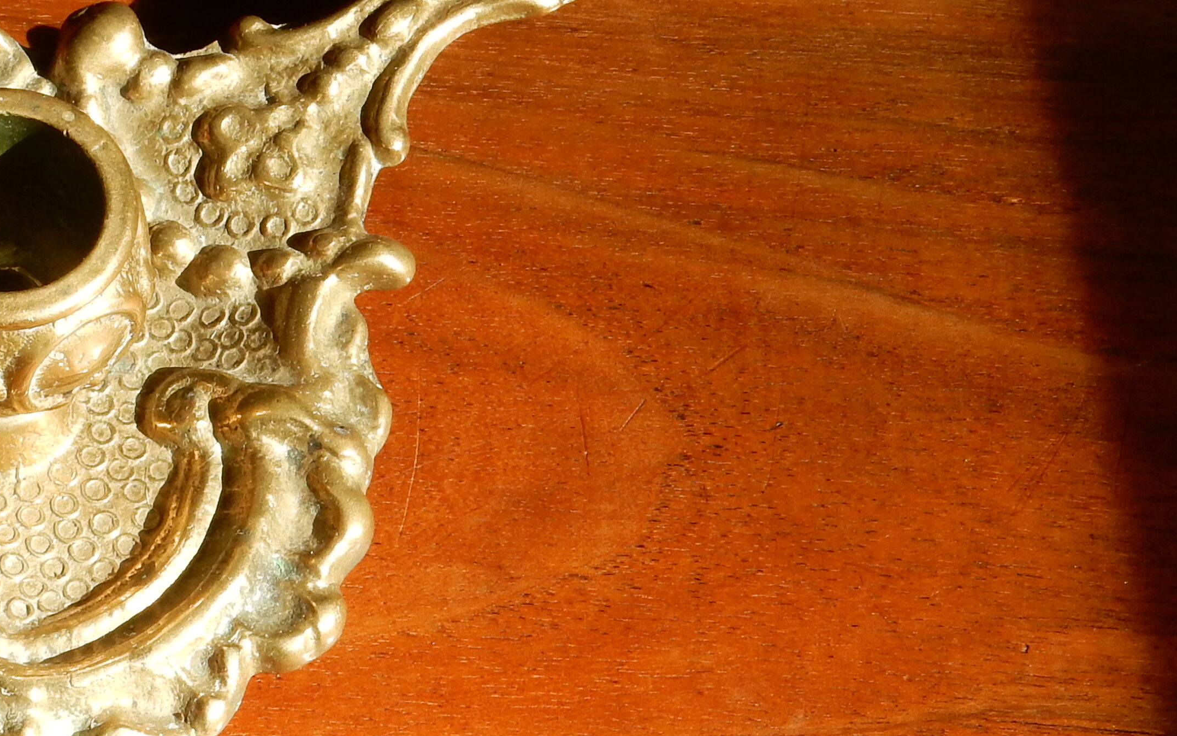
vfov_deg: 9.6
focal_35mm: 136
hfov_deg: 15.1
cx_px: -25
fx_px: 4363
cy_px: 323
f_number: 5.6
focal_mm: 10.7
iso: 125
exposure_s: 1/50
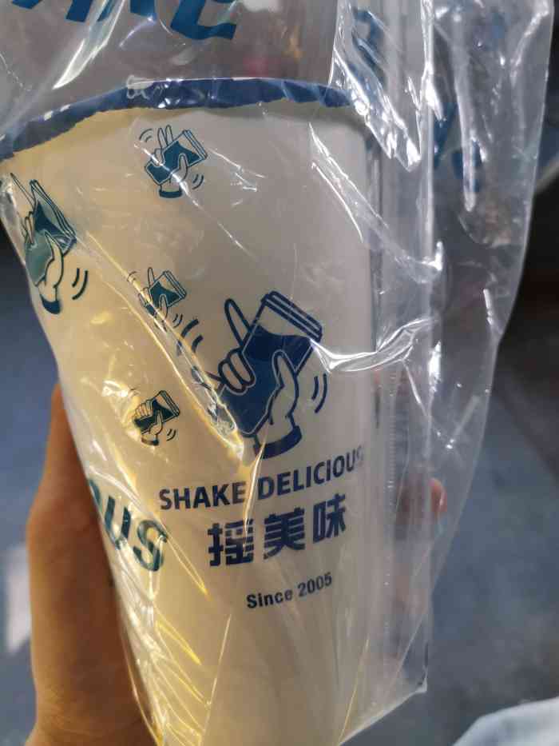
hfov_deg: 51.4
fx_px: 581
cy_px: 373
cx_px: 280
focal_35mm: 27
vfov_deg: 65.3
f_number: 1.8
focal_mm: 4.75
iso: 100
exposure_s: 1/100
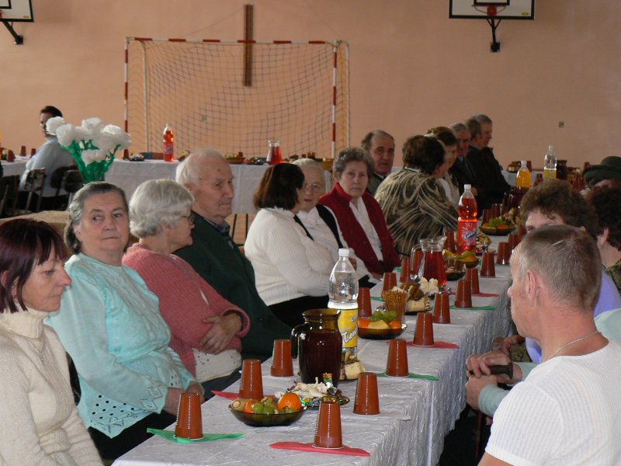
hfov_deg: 21.5
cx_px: 310
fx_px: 1633
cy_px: 233
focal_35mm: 91
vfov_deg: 16.2
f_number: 3.2
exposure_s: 1/30
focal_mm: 15.2
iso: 200
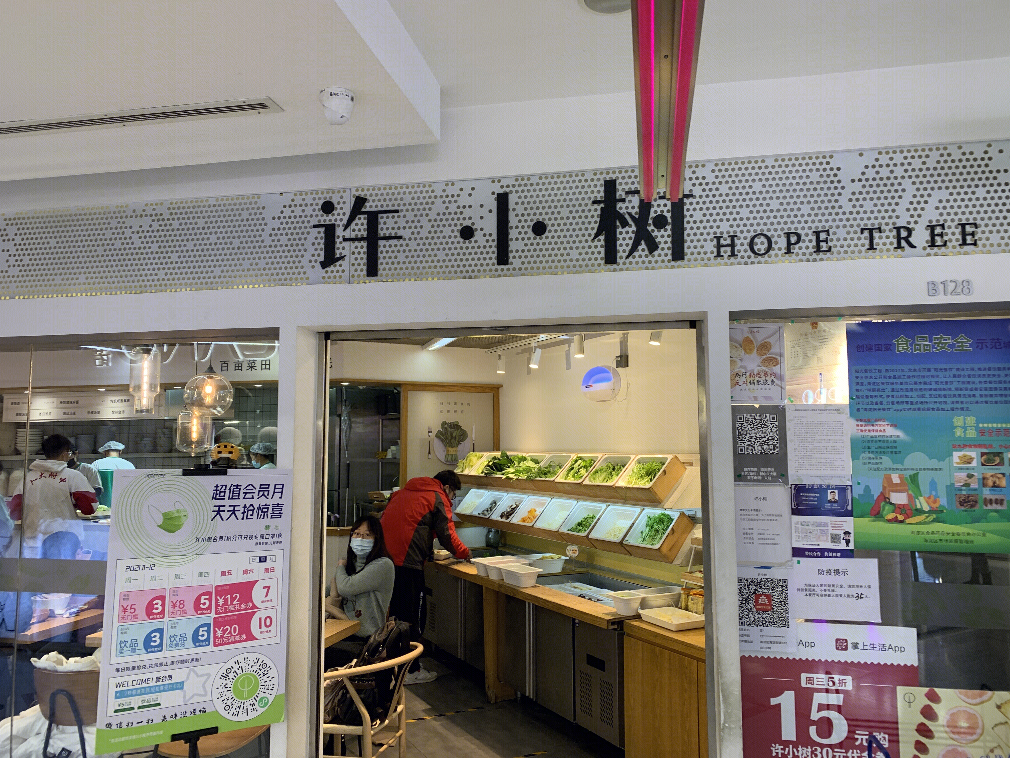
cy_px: 379
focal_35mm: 26
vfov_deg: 53.1
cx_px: 505
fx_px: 759
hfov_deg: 67.3
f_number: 1.8
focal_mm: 4.25
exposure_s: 1/50
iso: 50
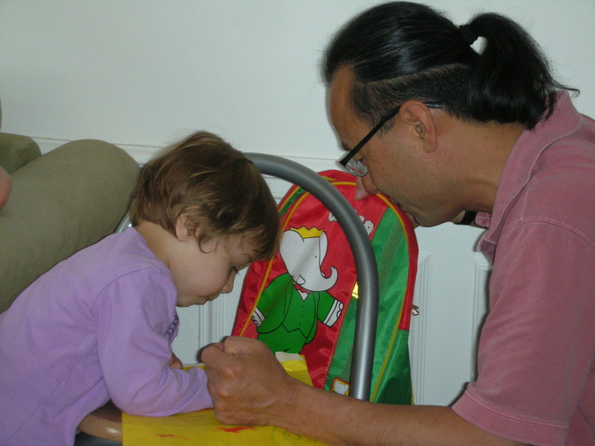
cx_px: 298
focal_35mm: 105
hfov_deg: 18.7
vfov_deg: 14.1
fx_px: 1804
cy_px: 223
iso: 184
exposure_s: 1/120
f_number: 5
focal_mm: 17.4
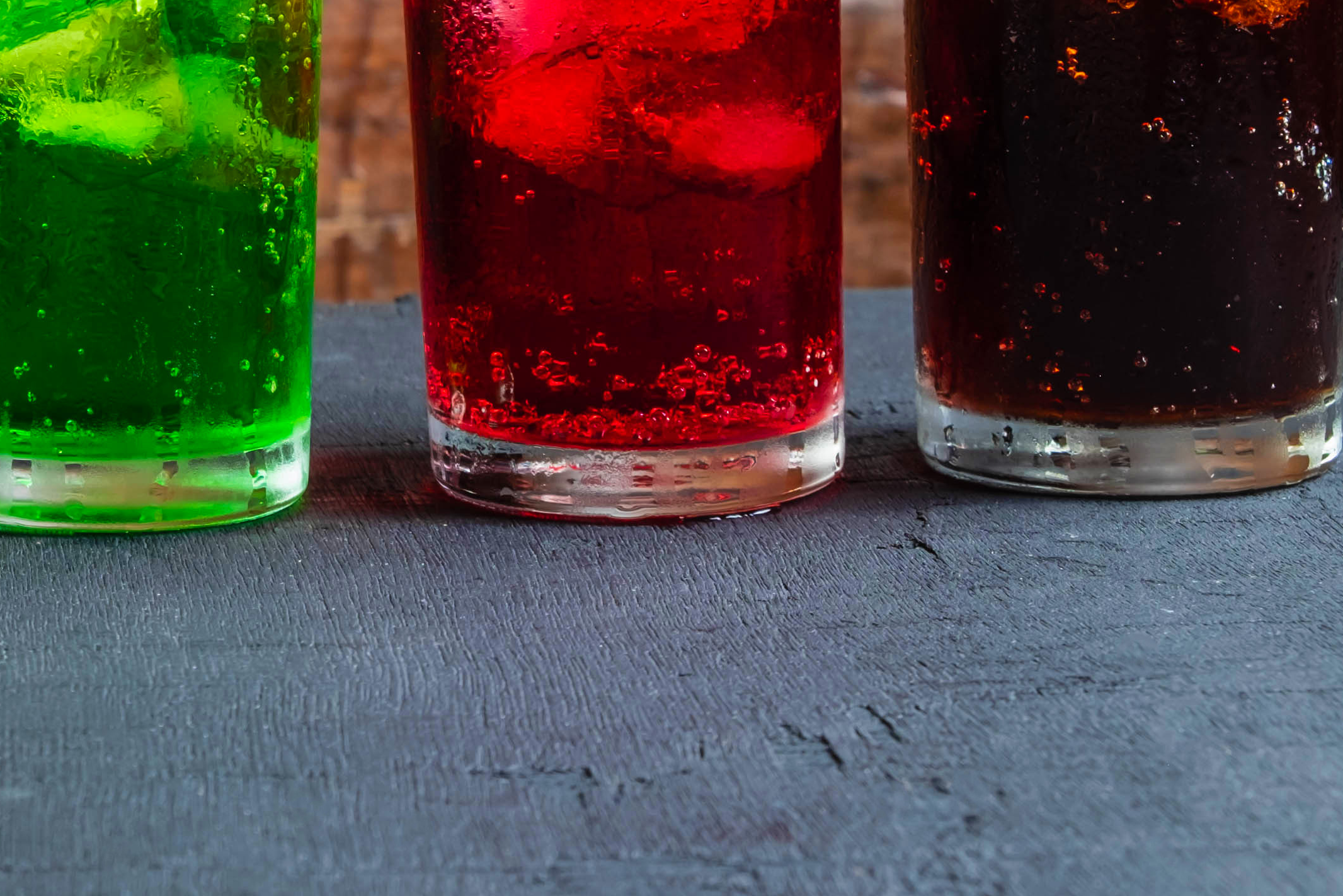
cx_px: -91
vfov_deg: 13.7
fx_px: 3656
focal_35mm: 98
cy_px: -38
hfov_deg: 20.0
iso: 200
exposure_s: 1/1.25
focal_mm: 28.9
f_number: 8
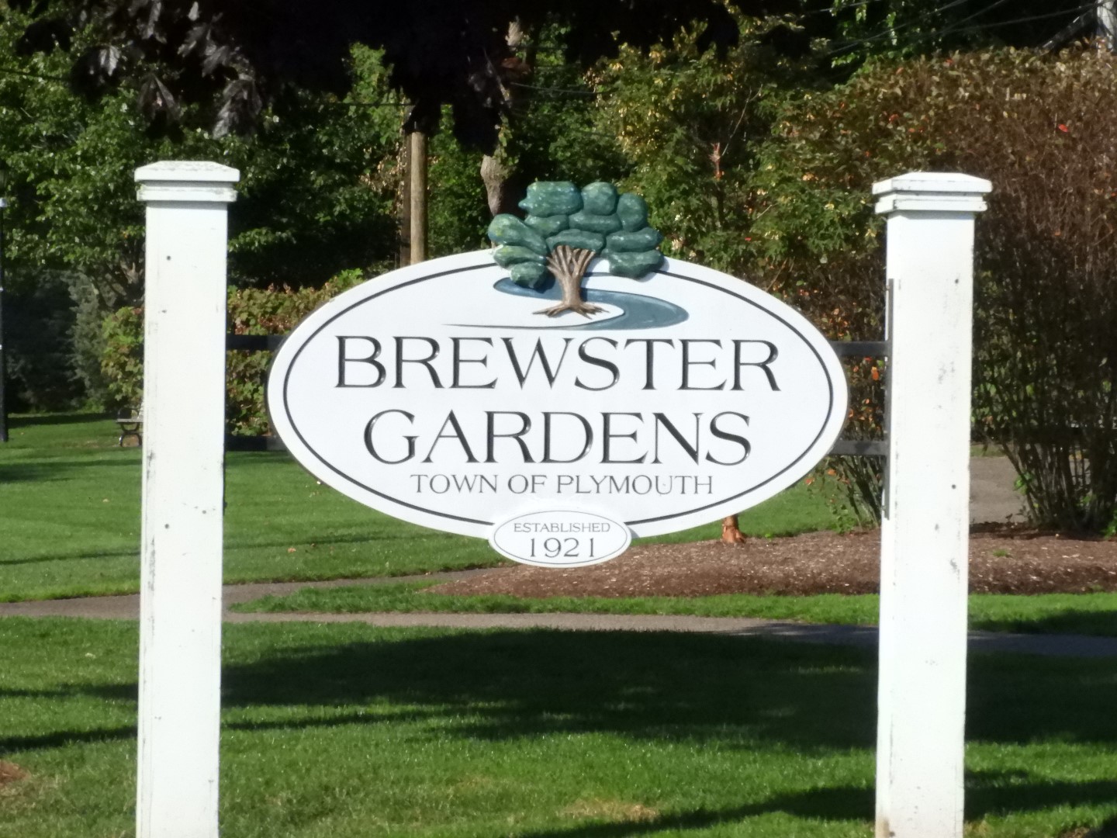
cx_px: 558
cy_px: 419
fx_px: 4840
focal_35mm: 150
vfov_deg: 9.9
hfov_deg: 13.2
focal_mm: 26.9
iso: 1600
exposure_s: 1/3200
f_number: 8.2
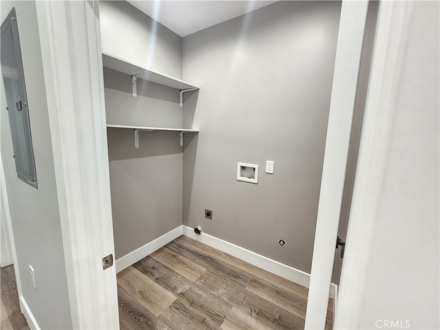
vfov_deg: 89.9
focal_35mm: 13
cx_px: 220
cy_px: 165
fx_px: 165
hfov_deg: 106.2
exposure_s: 1/40
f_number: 2.2
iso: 320
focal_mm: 2.2
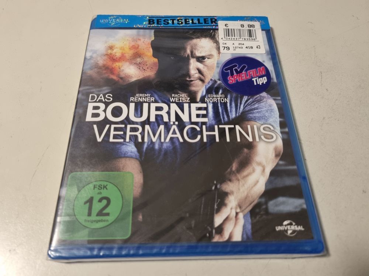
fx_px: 277
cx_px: 184
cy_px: 138
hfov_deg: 67.3
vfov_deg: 53.1
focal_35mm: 26
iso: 400
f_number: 1.8
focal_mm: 5.4
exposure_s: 1/50
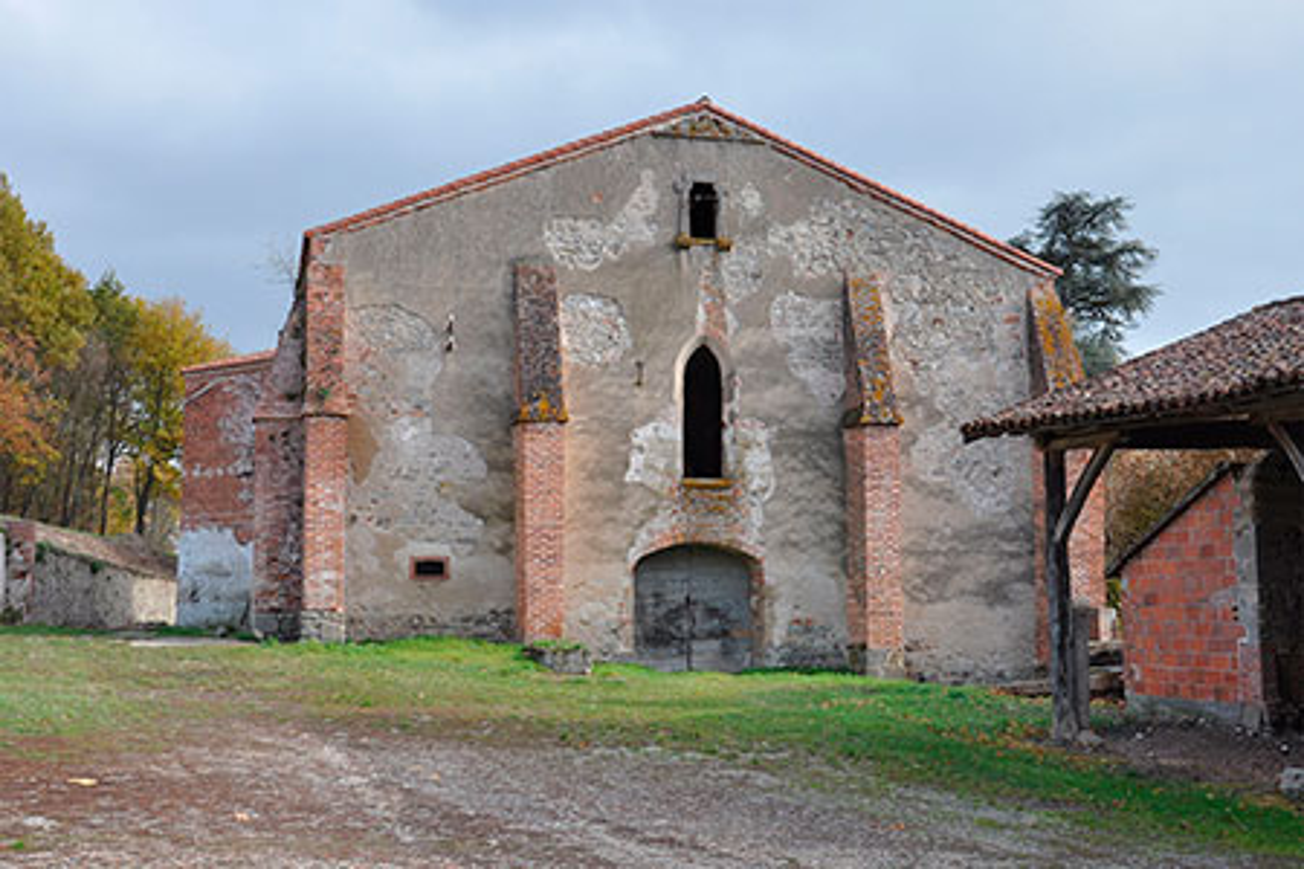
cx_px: 652
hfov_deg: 51.3
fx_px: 1358
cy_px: 434
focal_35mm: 38
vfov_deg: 35.5
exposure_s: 1/100
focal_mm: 25
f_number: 10
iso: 200
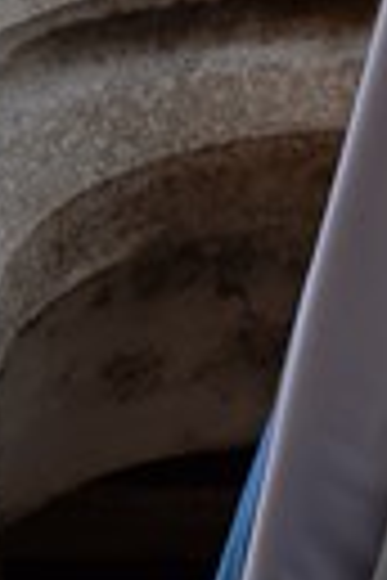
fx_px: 13899
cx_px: 544
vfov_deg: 2.4
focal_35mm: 862
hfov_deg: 1.6
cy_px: 85
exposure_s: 1/250
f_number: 8
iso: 280
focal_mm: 62
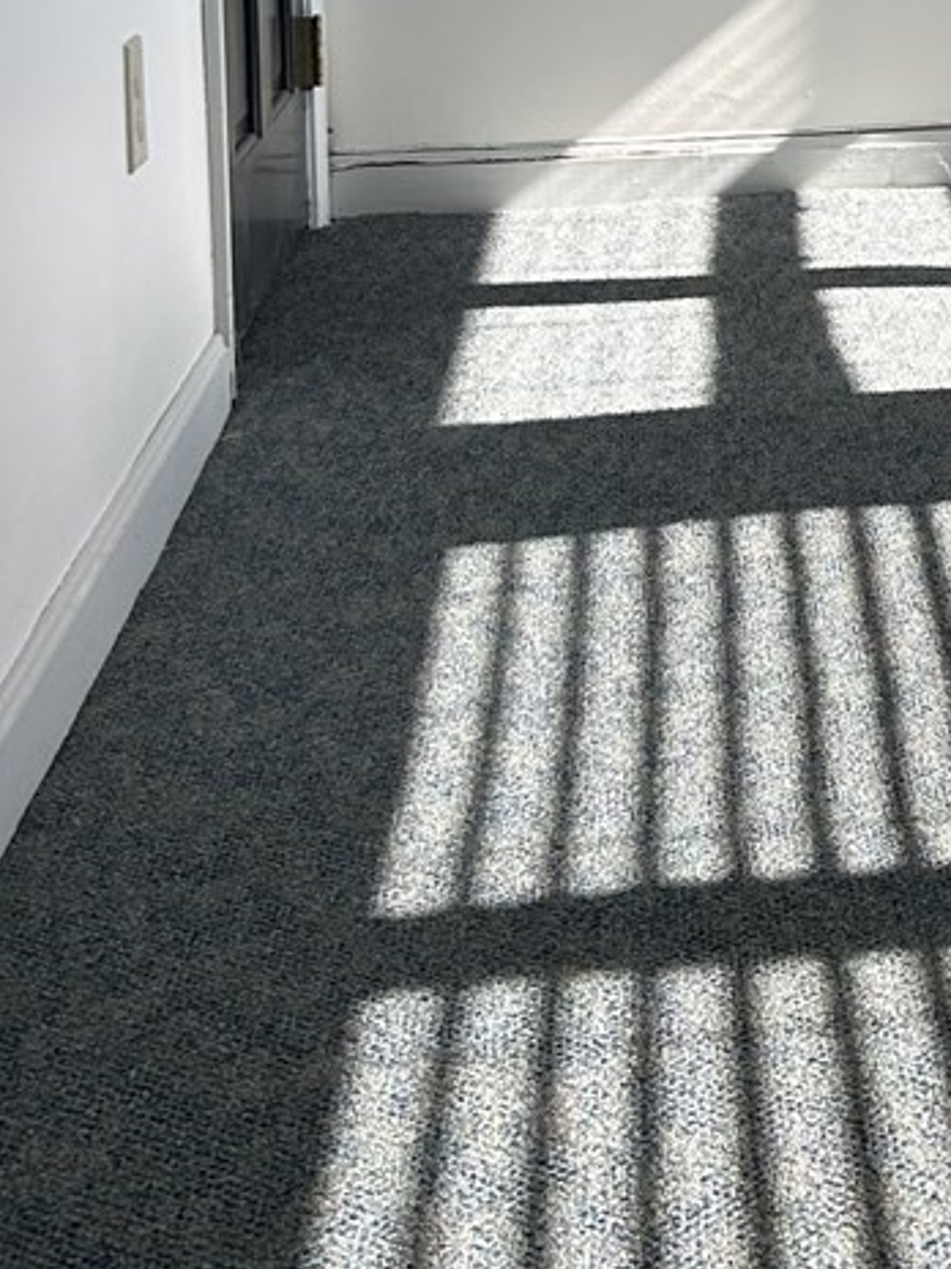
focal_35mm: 86
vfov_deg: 21.7
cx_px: 1216
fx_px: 3150
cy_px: -98
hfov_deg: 16.3
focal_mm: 5.7
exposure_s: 1/628
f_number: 1.5
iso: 50
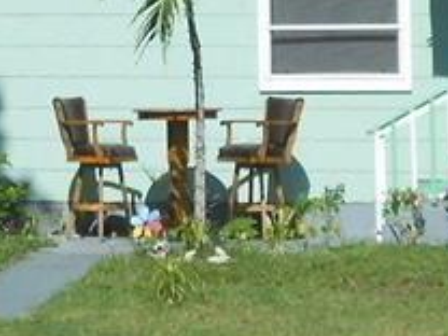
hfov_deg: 8.1
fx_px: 3119
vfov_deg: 6.1
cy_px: -228
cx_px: -142
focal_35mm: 241
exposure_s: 1/800
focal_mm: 8.8
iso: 80
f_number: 4.8
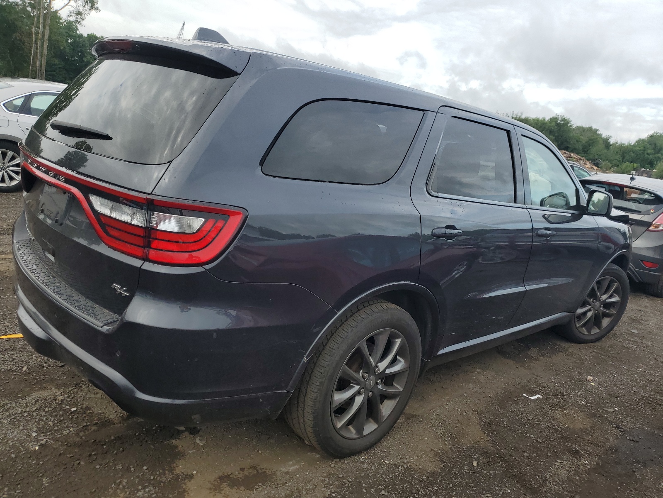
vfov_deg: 53.1
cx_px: 332
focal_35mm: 26
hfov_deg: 67.3
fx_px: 498
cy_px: 249
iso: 50
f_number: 1.5
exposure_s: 1/833
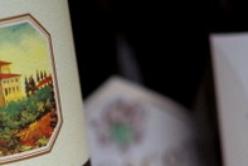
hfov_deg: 15.0
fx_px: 919
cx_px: -19
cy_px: 201
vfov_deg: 10.2
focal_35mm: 133
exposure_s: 1/60
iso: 800
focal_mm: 35
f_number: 2.4
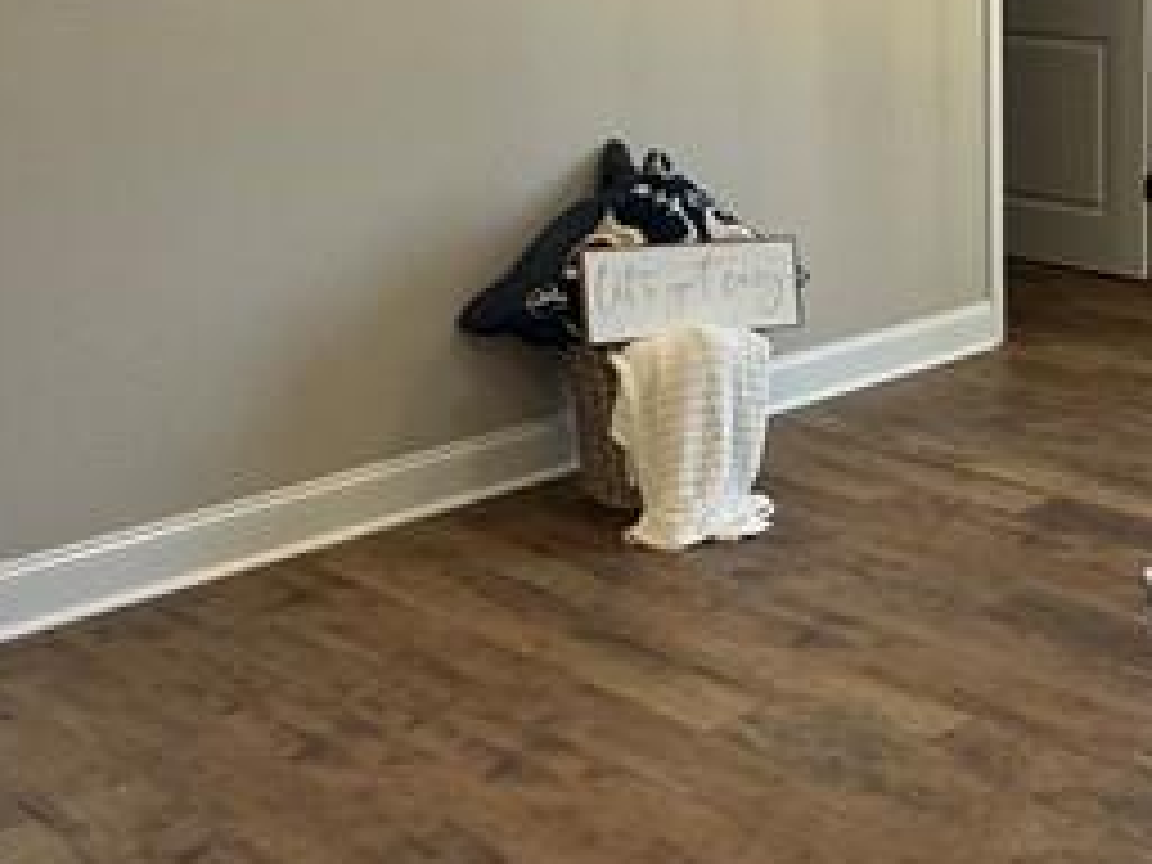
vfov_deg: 26.0
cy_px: 288
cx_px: 1170
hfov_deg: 31.6
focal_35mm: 56
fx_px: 1864
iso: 100
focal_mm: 2.22
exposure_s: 1/120
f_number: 2.2
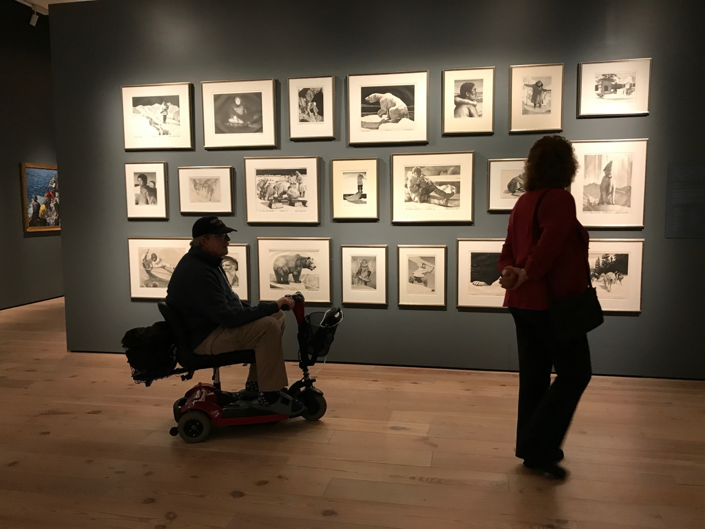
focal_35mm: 28
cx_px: 352
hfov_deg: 63.4
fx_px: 570
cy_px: 264
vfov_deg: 49.7
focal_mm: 4
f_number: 1.8
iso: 64
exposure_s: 1/15
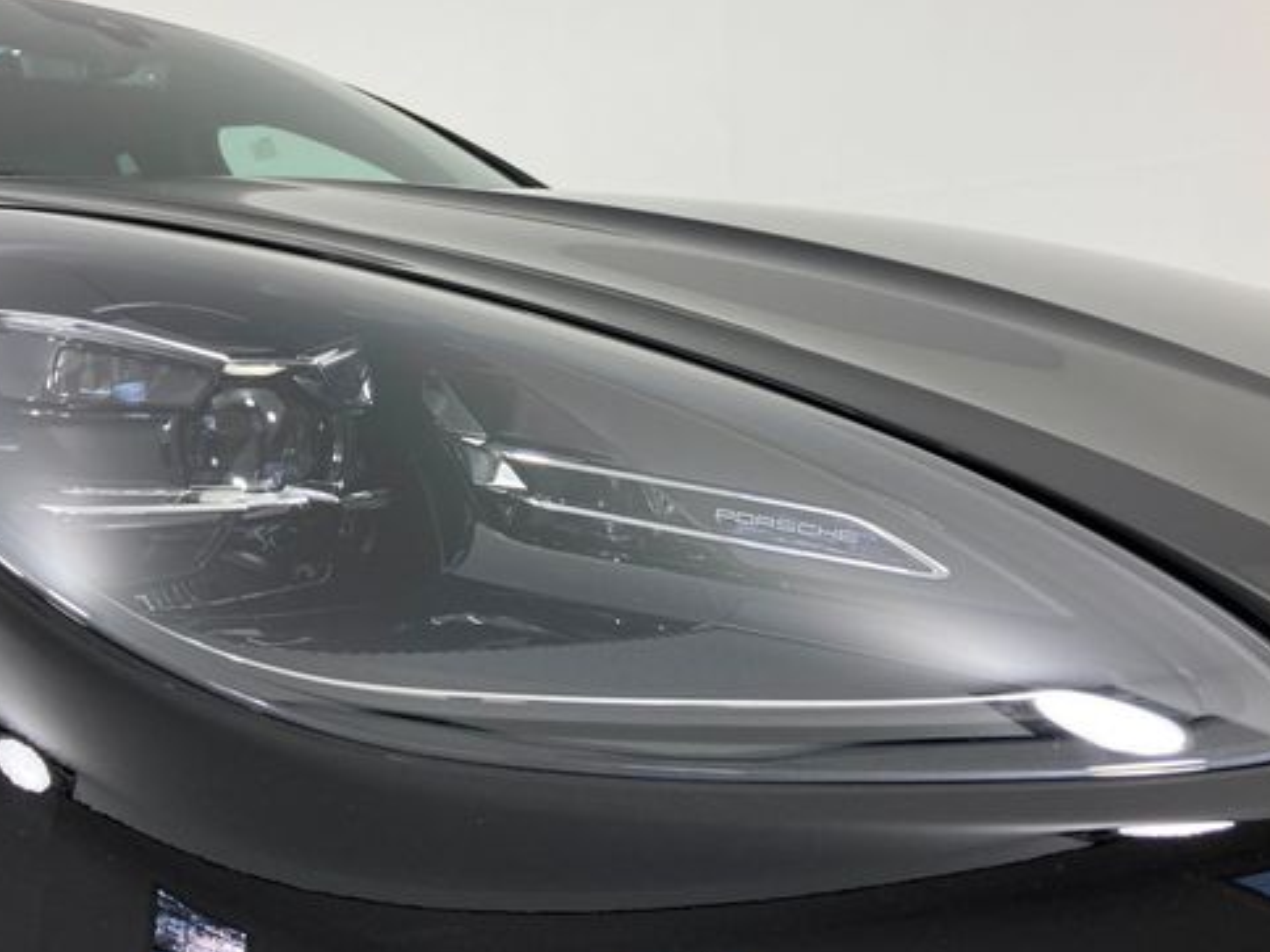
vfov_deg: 38.5
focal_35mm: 37
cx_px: 548
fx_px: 1357
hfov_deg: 50.0
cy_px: 365
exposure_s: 1/182
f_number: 1.8
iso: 20
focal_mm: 3.99
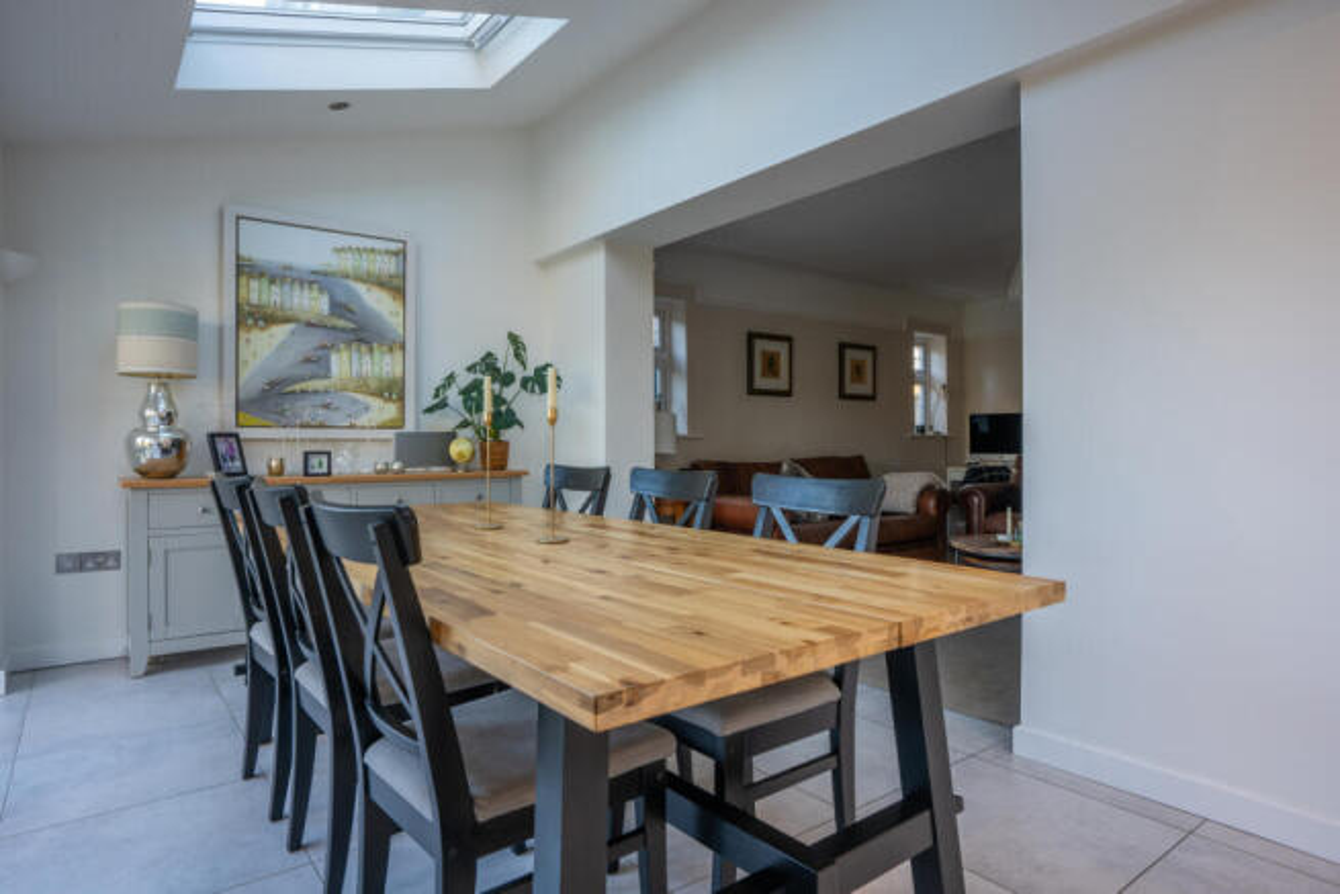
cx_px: 670
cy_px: 447
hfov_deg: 84.0
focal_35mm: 20
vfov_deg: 62.0
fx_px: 745
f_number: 11
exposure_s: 1/5
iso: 200
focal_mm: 20
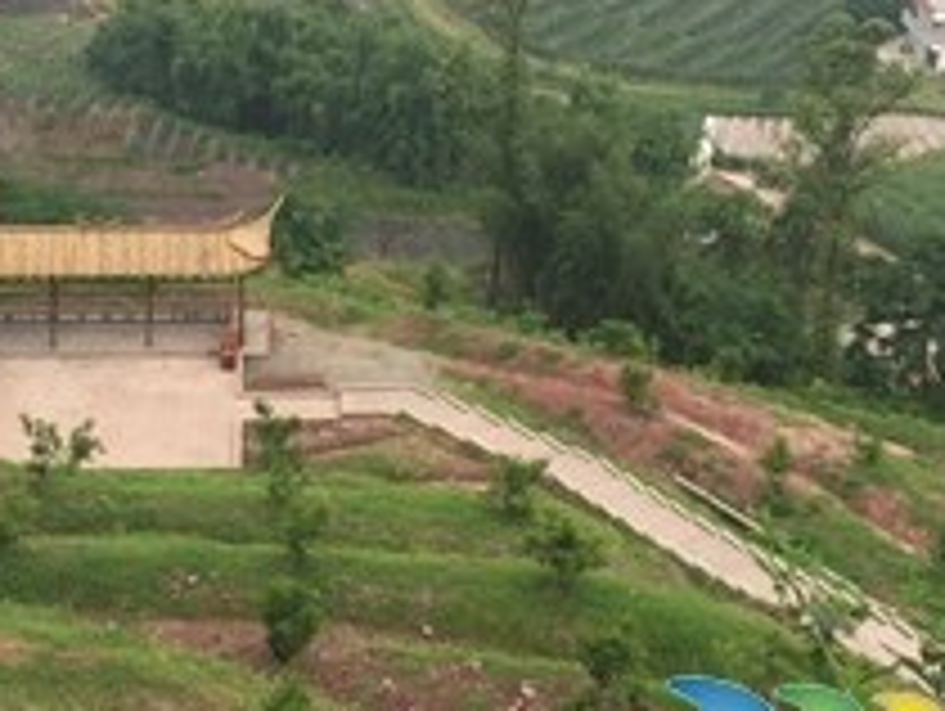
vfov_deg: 21.1
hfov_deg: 28.0
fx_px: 1886
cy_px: 151
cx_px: 315
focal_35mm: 69
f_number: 2.2
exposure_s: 1/964
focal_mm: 4.15
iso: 32
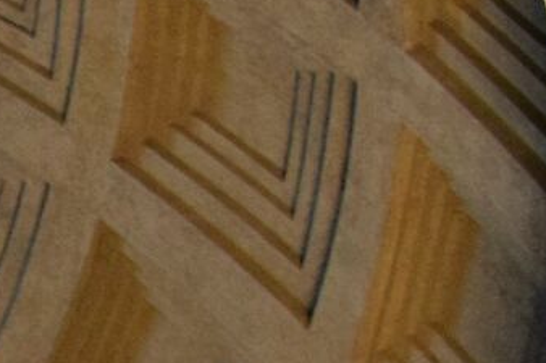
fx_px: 2910
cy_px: 608
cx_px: -643
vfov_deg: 7.0
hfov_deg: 9.8
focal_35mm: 192
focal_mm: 18
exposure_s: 1/100
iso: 800
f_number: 5
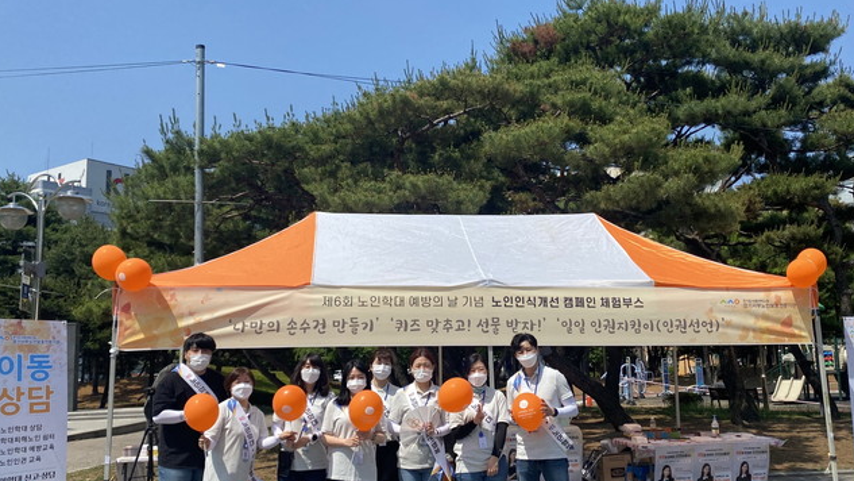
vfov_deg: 34.6
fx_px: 770
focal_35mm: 34
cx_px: 465
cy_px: 249
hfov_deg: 57.9
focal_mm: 4.25
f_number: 1.8
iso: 32
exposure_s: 1/3846
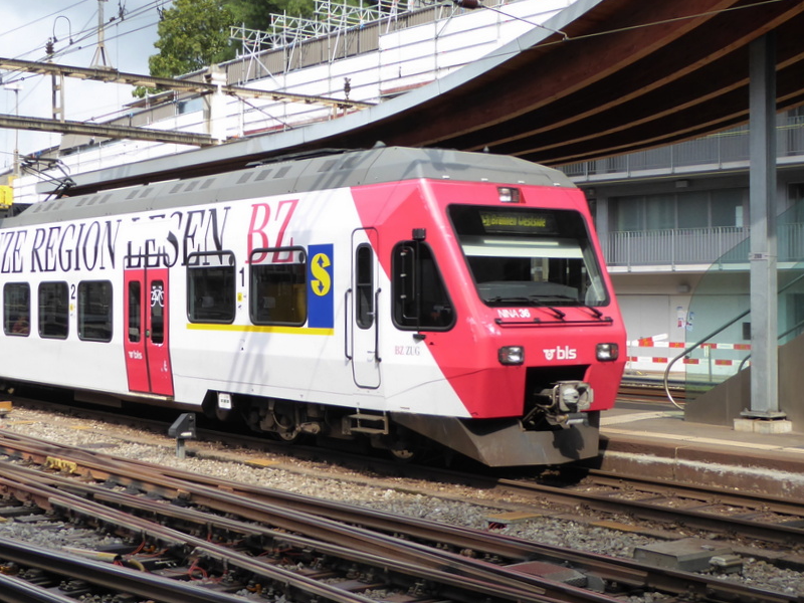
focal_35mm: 54
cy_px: 286
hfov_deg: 35.1
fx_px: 1254
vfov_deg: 27.0
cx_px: 247
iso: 125
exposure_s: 1/320
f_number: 3.7
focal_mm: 6.3
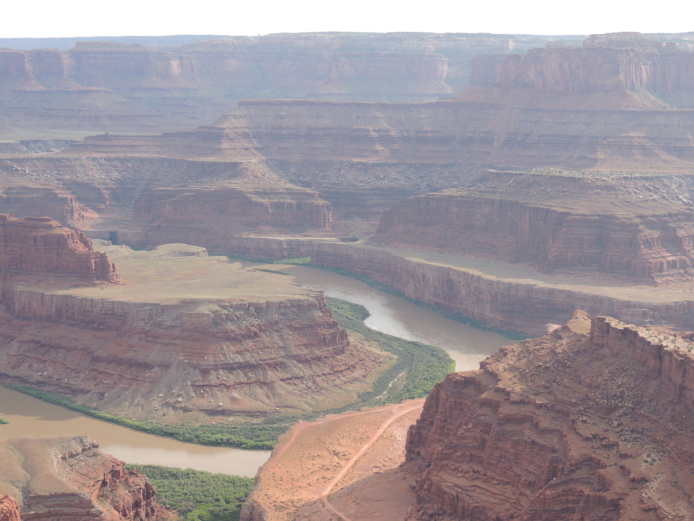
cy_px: 260
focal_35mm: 55
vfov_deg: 26.6
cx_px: 347
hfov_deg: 34.9
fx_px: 1103
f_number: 3.7
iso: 100
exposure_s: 1/250
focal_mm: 9.8
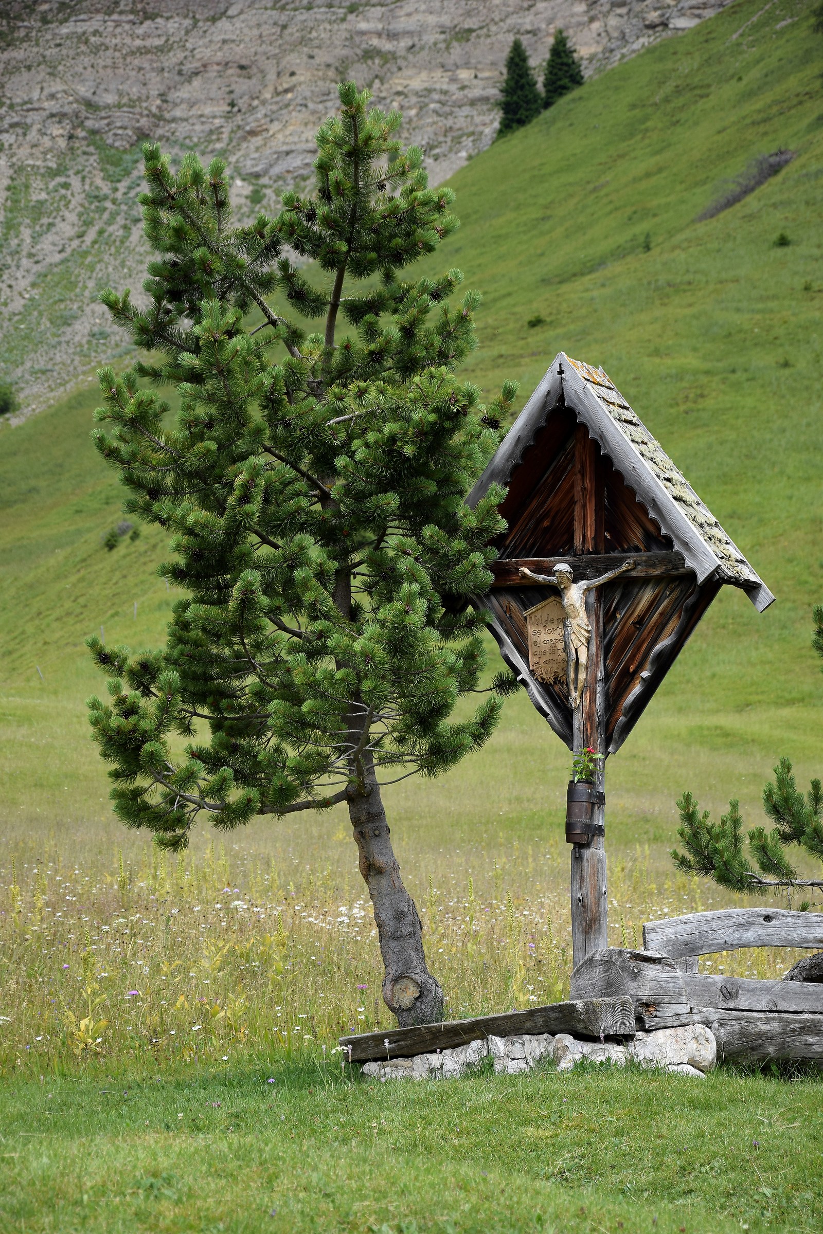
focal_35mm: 105
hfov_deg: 13.0
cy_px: 617
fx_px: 3600
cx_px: 412
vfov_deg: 19.5
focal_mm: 70
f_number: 5.3
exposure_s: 1/400
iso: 200
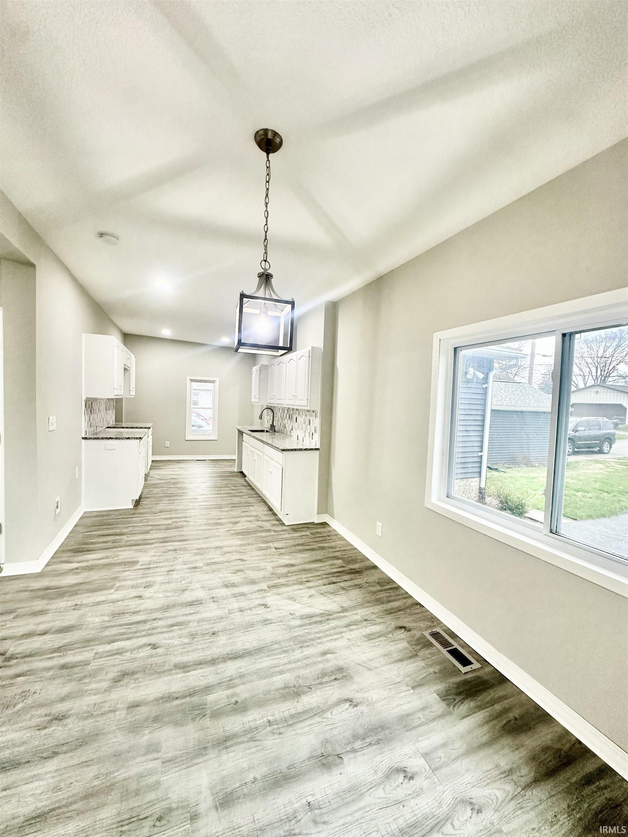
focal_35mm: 14
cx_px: 314
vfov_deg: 102.1
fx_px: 339
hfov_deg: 85.7
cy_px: 418
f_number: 2.2
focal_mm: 2.22
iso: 200
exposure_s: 1/120
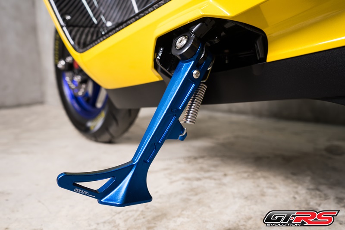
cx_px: 172
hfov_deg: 61.9
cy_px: 115
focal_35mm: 30
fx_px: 287
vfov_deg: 43.6
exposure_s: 1/80
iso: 160
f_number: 5
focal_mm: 30
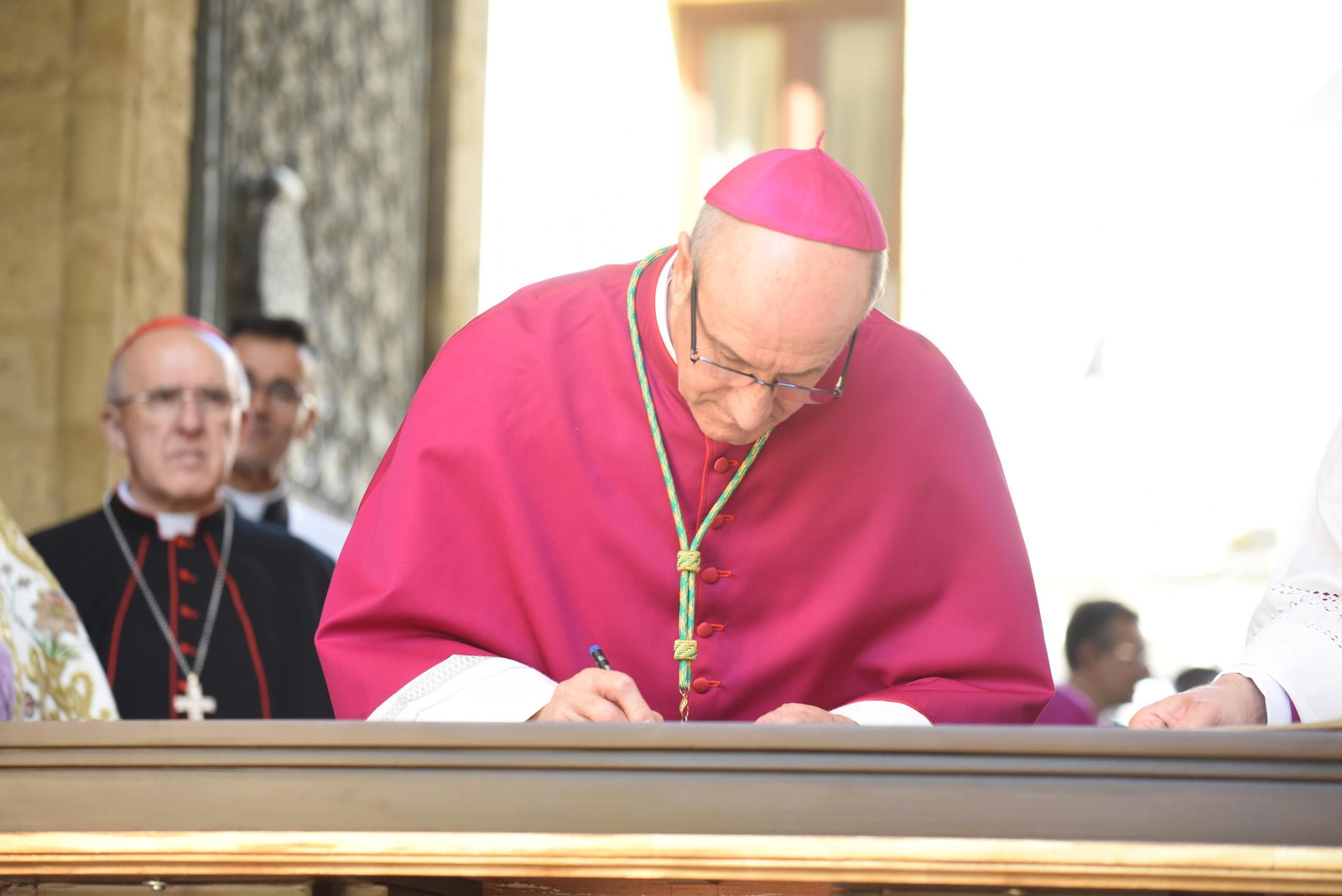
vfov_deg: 11.4
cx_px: 671
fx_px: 4475
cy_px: 448
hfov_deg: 17.1
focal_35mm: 120
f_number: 4
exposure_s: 1/320
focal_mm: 120
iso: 800
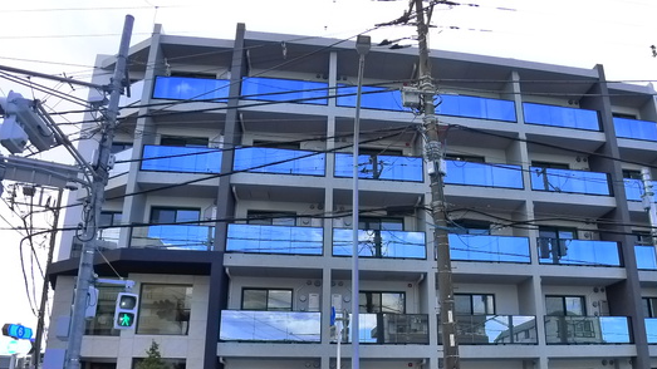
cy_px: 268
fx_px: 610
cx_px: 391
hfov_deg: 56.3
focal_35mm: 35
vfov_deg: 33.2
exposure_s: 1/500
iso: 400
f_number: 2.8
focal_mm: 5.1
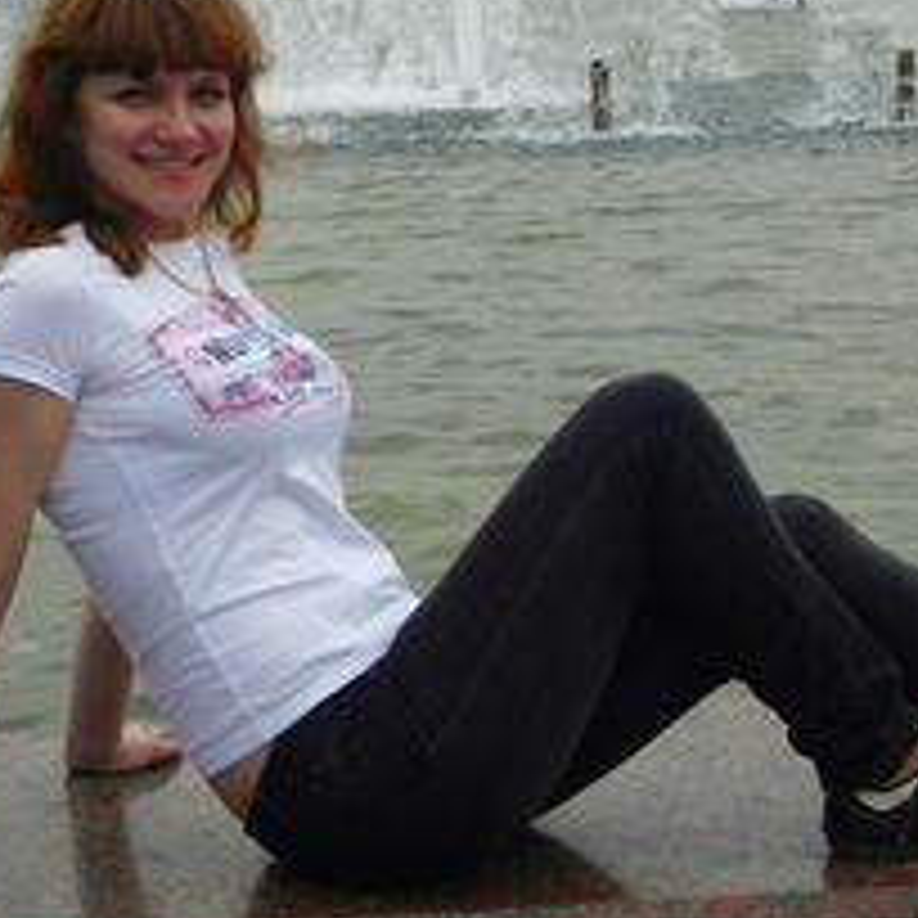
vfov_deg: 13.9
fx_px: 3750
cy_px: 369
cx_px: 590
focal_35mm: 125
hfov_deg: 13.9
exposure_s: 1/500
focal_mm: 11.3
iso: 80
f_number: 4.8
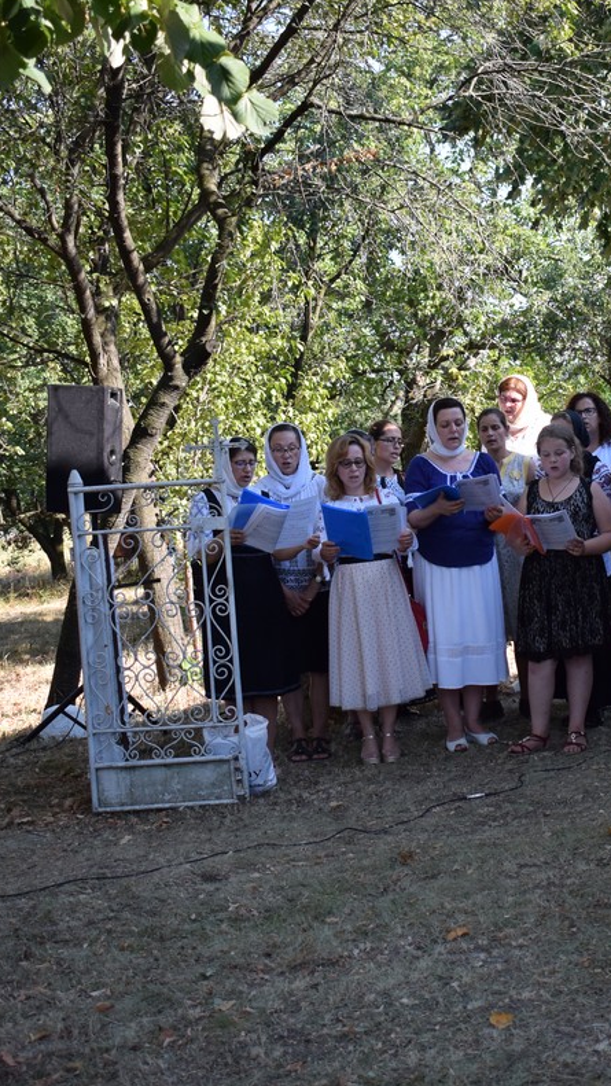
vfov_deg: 33.8
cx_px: 641
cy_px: 540
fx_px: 1786
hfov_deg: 18.8
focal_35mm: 62
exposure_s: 1/1000
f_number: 4
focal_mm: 26
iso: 560
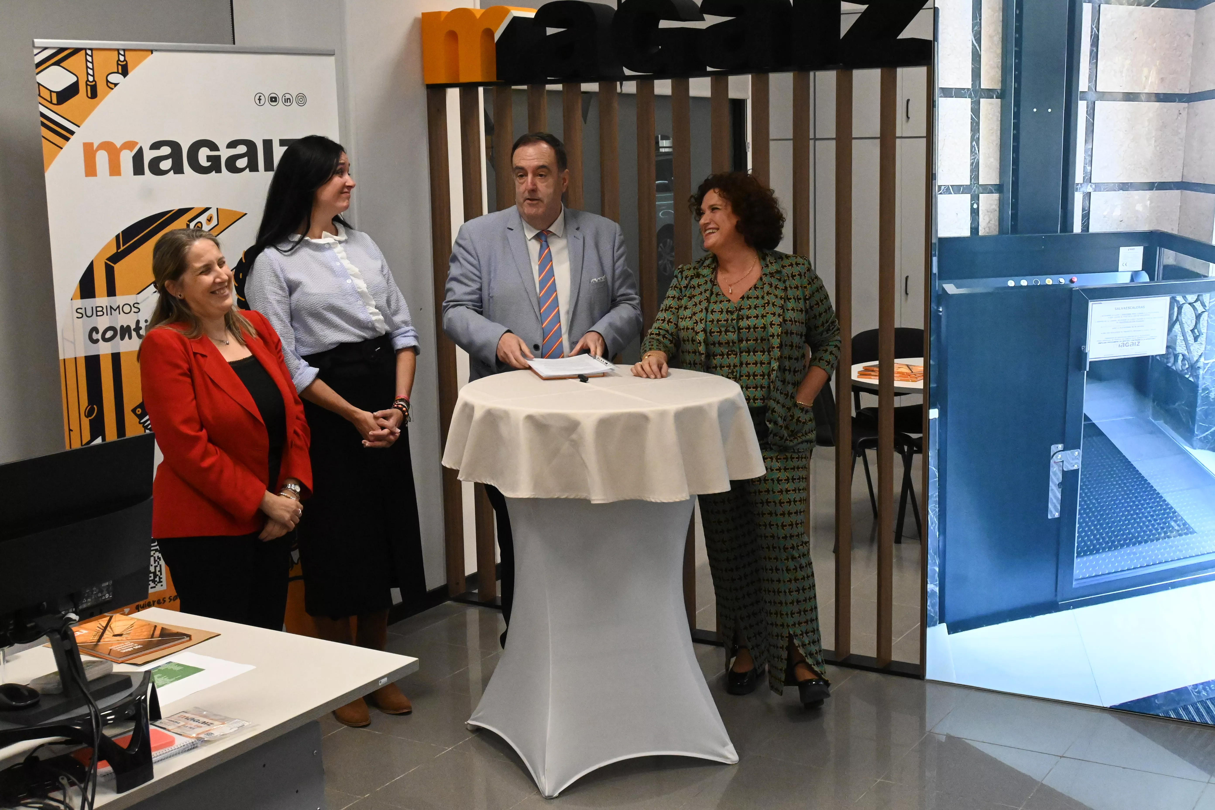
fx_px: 1519
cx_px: 608
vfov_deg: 29.9
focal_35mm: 45
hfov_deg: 43.6
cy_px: 405
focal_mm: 30
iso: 6400
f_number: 9
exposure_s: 1/320
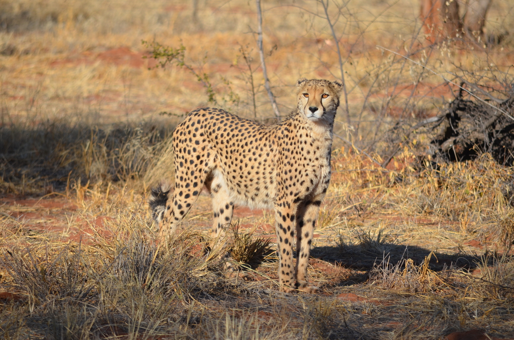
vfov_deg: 3.0
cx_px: 257
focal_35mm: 450
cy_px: 170
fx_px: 6412
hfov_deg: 4.6
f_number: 6.3
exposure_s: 1/640
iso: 200
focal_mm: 300
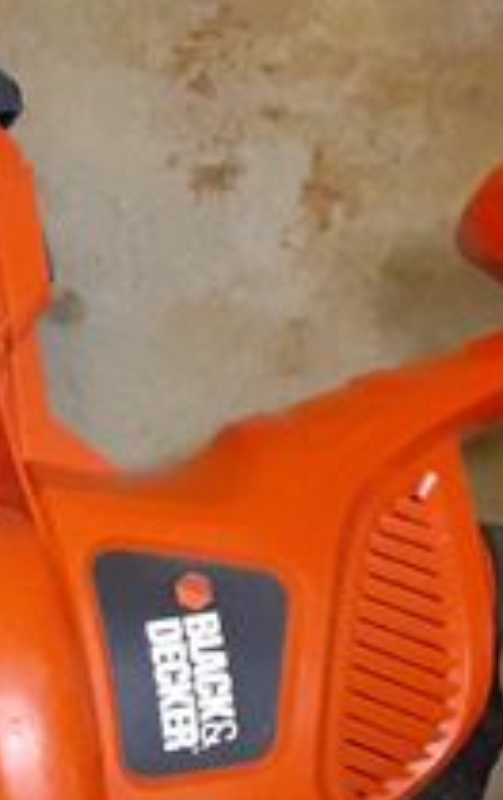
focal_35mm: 136
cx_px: -743
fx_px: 2971
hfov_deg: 8.7
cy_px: 857
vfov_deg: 15.0
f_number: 1.9
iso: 500
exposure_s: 1/25
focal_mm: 3.6
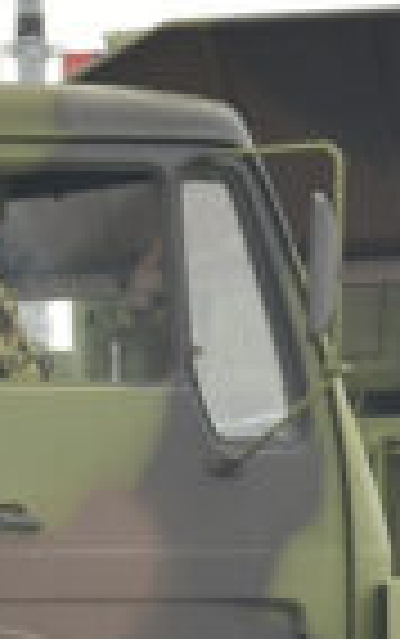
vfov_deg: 2.6
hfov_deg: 1.6
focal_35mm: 821
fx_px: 14291
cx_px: 1204
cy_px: 801
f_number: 11
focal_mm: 112
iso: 1000
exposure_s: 1/250
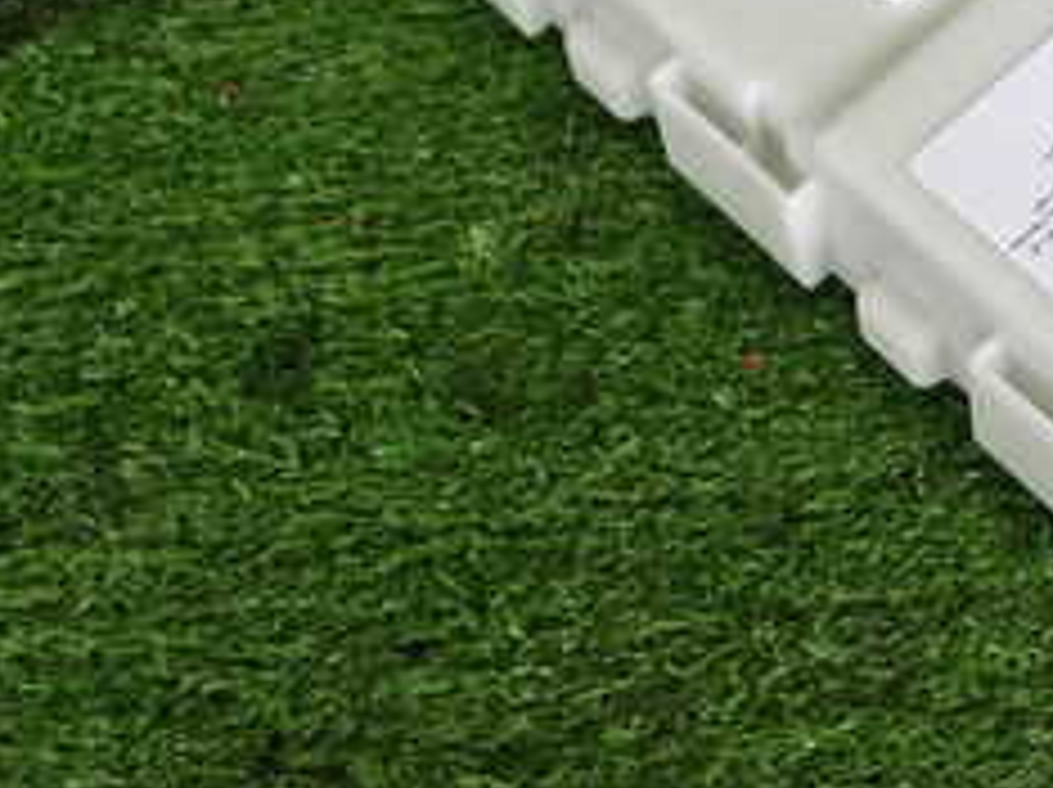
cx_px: 1012
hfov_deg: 24.4
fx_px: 2340
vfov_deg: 18.2
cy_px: -131
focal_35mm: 77
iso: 200
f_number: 2.3
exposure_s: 1/60
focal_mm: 5.4
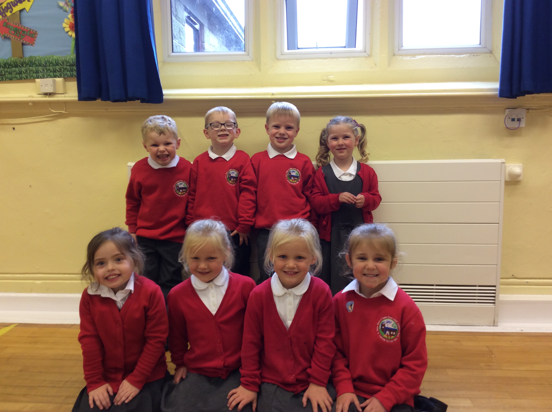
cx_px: 276
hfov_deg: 56.9
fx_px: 510
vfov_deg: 44.1
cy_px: 206
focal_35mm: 32
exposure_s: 1/25
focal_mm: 3.3
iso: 32
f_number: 2.4
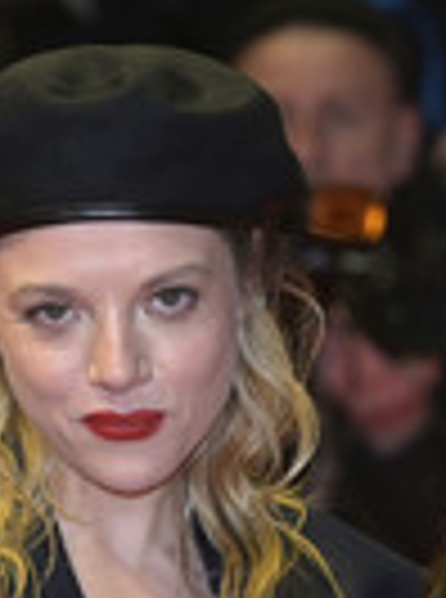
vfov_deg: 5.4
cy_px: 602
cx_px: 363
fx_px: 6318
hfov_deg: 4.0
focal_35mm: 366
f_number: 4
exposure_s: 1/1000
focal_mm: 112
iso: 1250
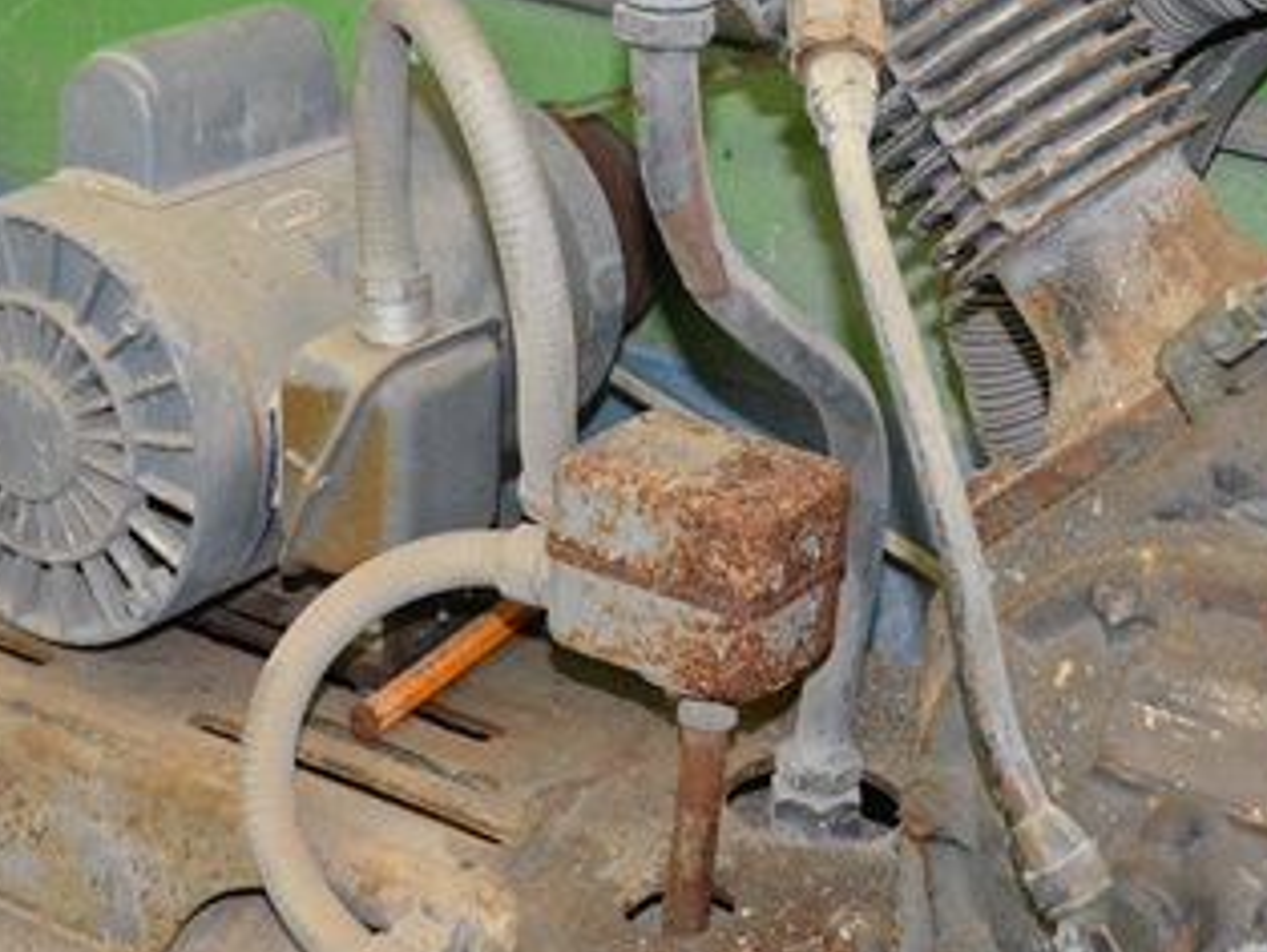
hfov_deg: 24.4
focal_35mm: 80
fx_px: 2927
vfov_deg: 18.5
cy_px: 375
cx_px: 662
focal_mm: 29
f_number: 4.5
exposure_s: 1/60
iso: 3200
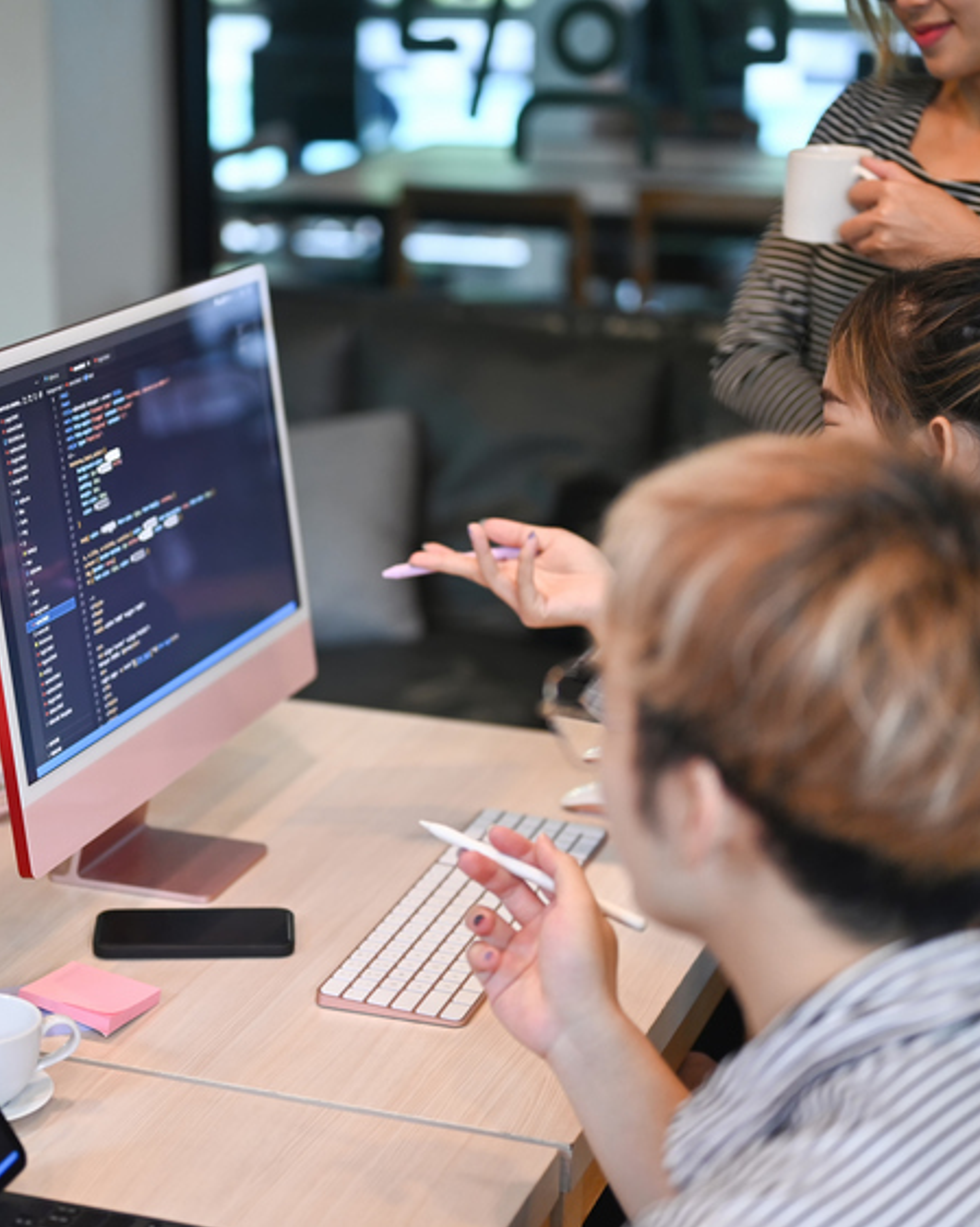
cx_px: 345
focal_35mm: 71
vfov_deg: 26.8
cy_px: 617
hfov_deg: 21.5
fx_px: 2576
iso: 640
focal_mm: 50
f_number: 1.8
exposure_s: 1/160
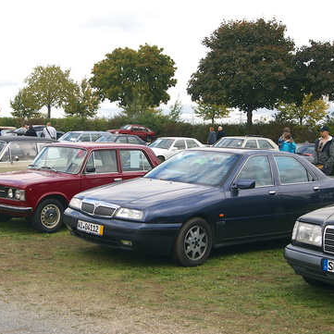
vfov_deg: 31.1
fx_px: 600
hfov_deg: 31.0
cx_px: 126
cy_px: 155
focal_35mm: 55
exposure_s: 1/80
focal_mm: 26
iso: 100
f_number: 10
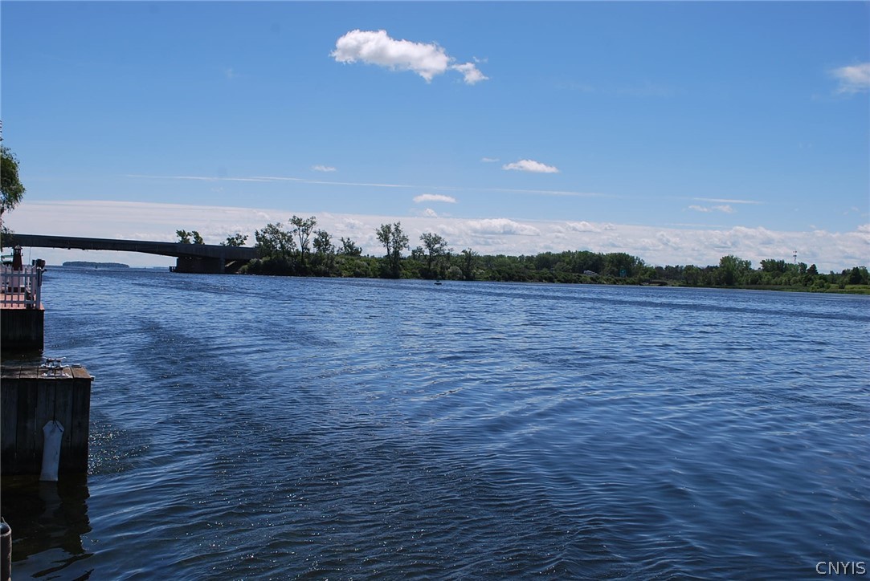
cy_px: 290
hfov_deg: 57.2
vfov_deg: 40.0
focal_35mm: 33
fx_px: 798
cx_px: 435
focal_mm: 22
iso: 100
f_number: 9
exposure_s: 1/320
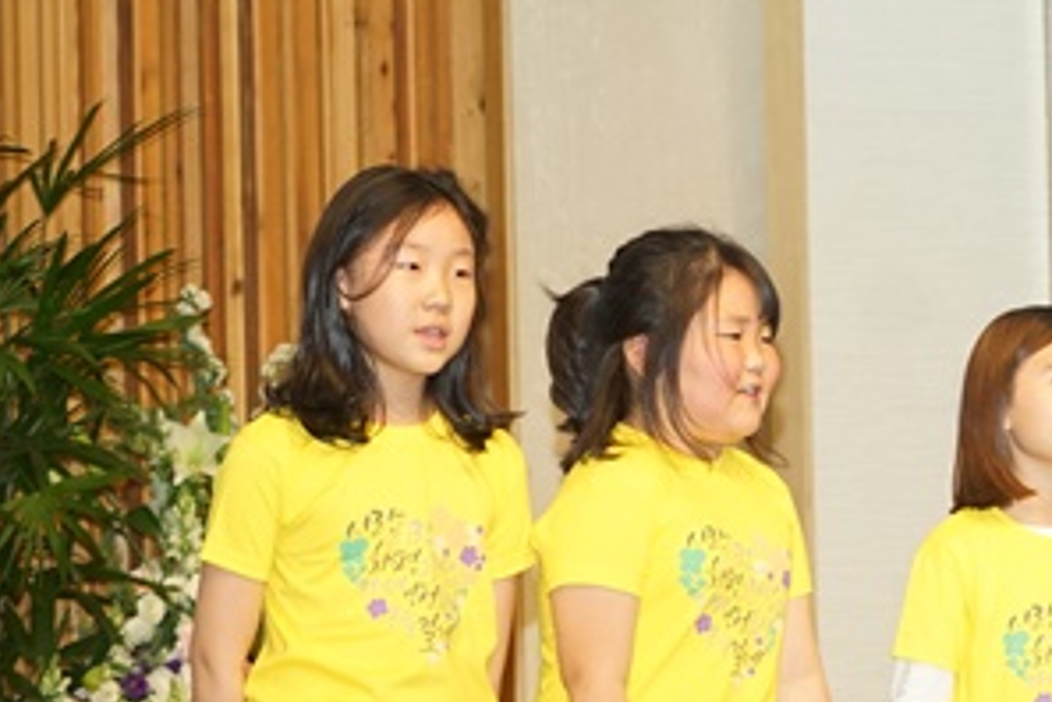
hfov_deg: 9.6
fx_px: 6195
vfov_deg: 6.5
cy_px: 670
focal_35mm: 212
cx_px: 1314
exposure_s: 1/100
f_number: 4
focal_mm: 70
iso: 800
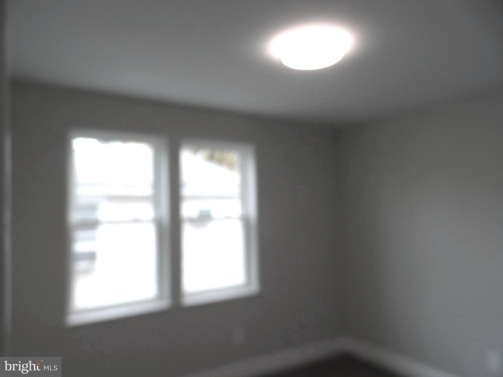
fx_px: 349
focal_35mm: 24
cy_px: 188
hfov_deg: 71.6
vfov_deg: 56.8
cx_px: 252
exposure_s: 1/45
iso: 80
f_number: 3.2
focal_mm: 4
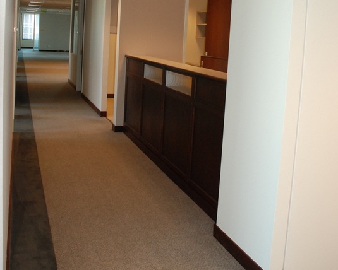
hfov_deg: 47.9
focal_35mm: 38
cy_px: 61
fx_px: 380
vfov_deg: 38.0
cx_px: 169
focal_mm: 18
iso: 800
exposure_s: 1/60
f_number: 5
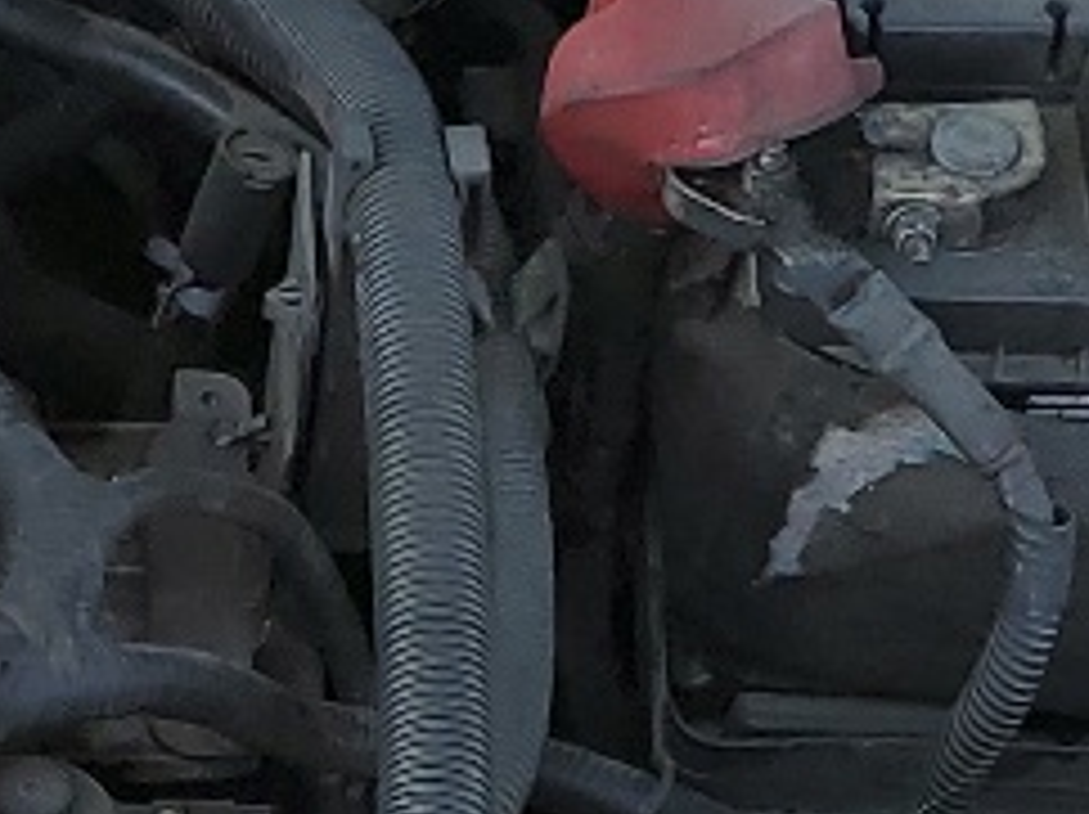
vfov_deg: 8.5
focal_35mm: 172
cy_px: 1165
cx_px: -270
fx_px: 5406
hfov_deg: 11.3
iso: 50
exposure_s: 1/1000
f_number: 1.5
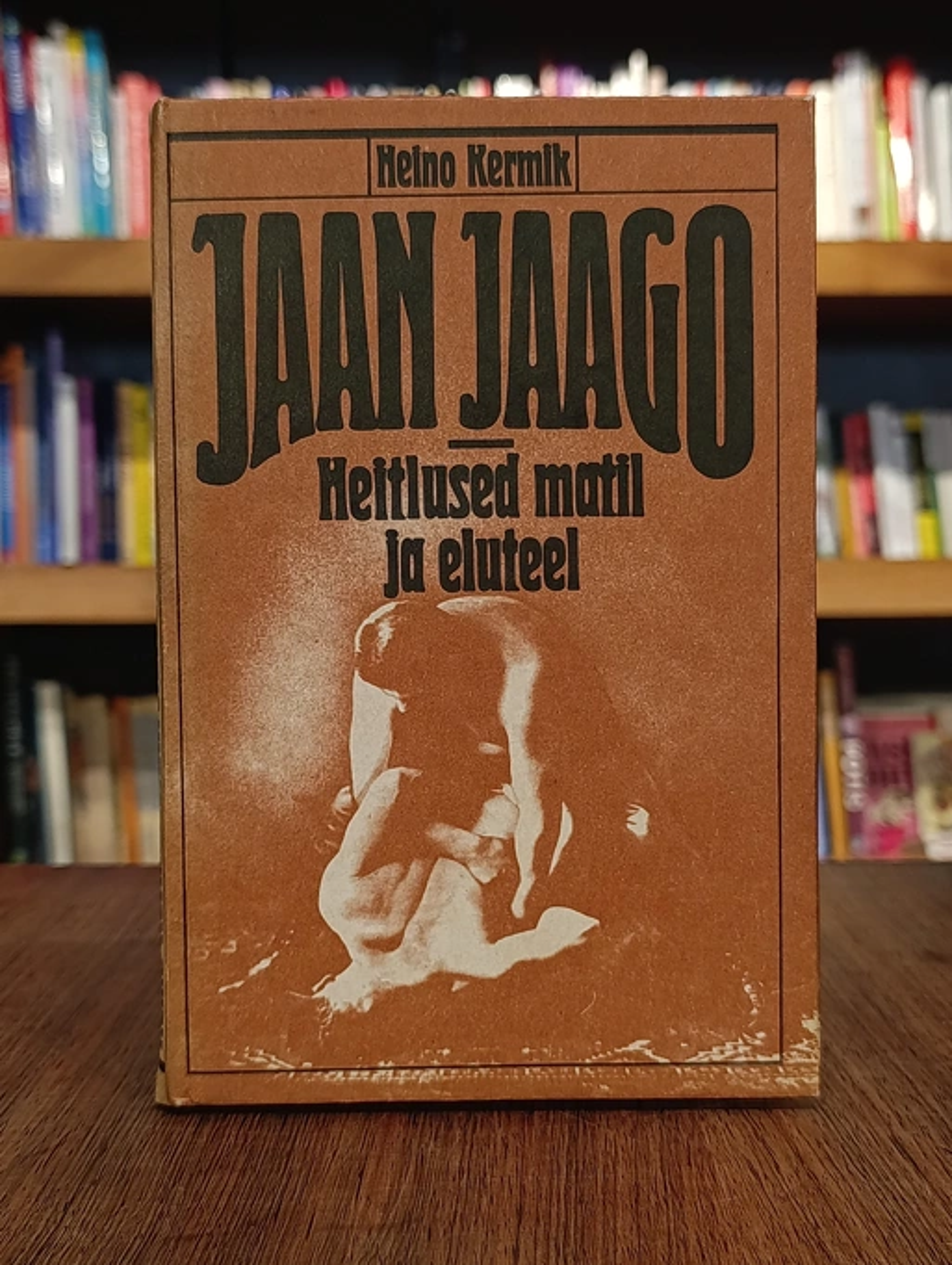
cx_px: 476
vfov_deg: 43.8
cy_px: 632
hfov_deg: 33.7
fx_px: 1572
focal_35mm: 43
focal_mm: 6.11
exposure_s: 1/100
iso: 459
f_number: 1.65
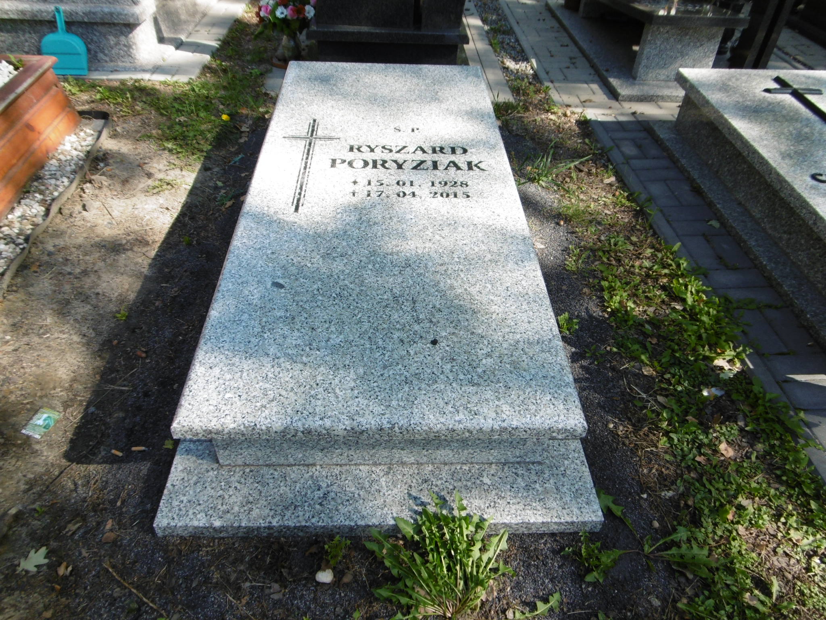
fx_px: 573
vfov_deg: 56.8
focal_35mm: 24
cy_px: 310
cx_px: 413
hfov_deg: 71.6
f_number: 3.1
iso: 100
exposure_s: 1/250
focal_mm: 4.3
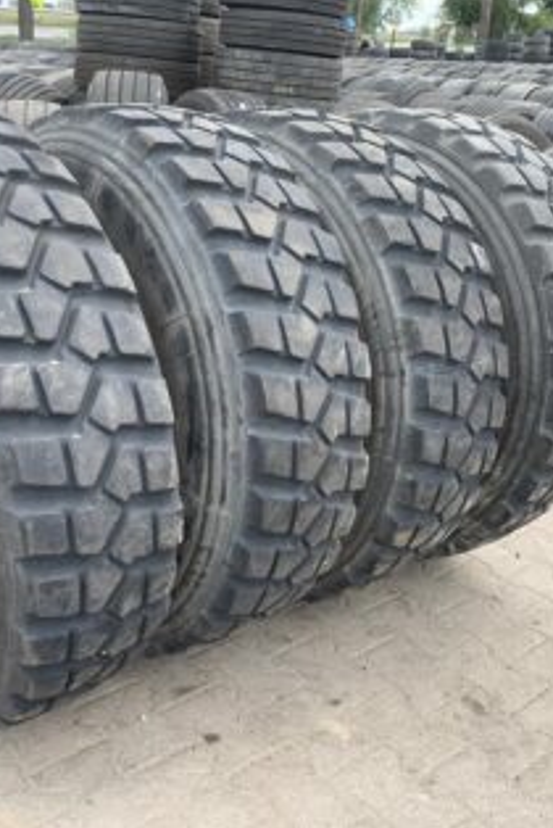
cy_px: 421
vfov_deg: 51.8
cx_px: 205
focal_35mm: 37
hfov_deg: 35.8
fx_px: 851
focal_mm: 4.25
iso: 25
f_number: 1.8
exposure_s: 1/347
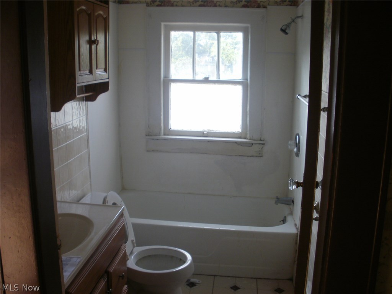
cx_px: 196
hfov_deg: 51.4
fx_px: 408
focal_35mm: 36
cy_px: 147
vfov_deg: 39.7
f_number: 3.5
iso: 100
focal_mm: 6.3
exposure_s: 1/60
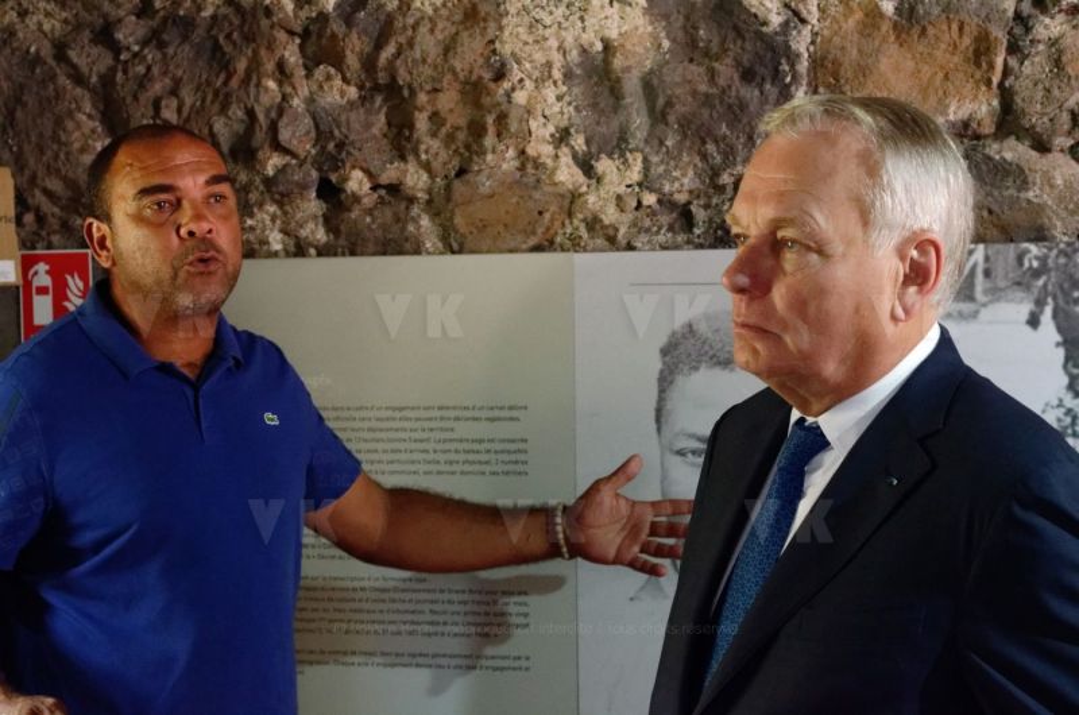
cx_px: 540
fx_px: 2243
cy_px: 358
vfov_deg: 18.1
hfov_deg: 27.0
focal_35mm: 75
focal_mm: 50
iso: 2500
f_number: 6.3
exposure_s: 1/125
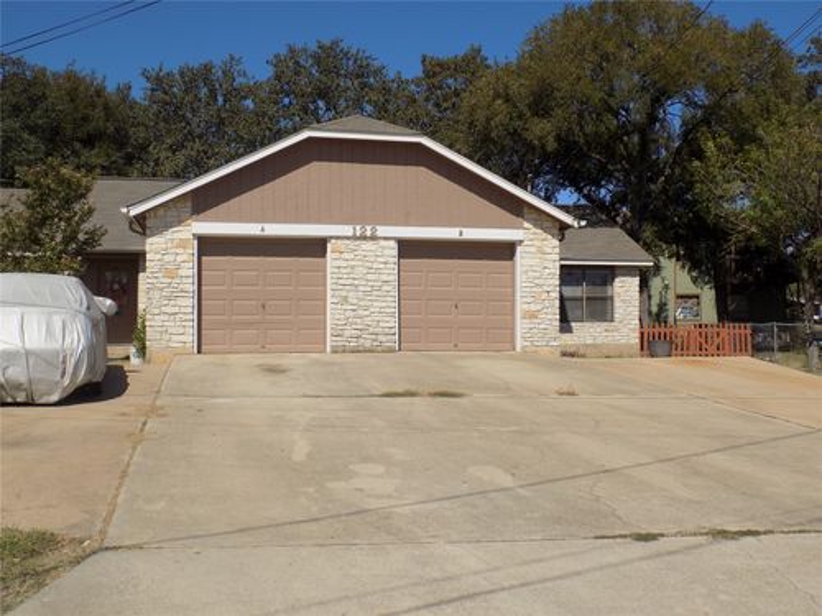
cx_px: 411
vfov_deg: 38.7
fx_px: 879
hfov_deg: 50.1
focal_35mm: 37
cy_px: 308
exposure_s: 1/160
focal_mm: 6.6
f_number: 11.2
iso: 80
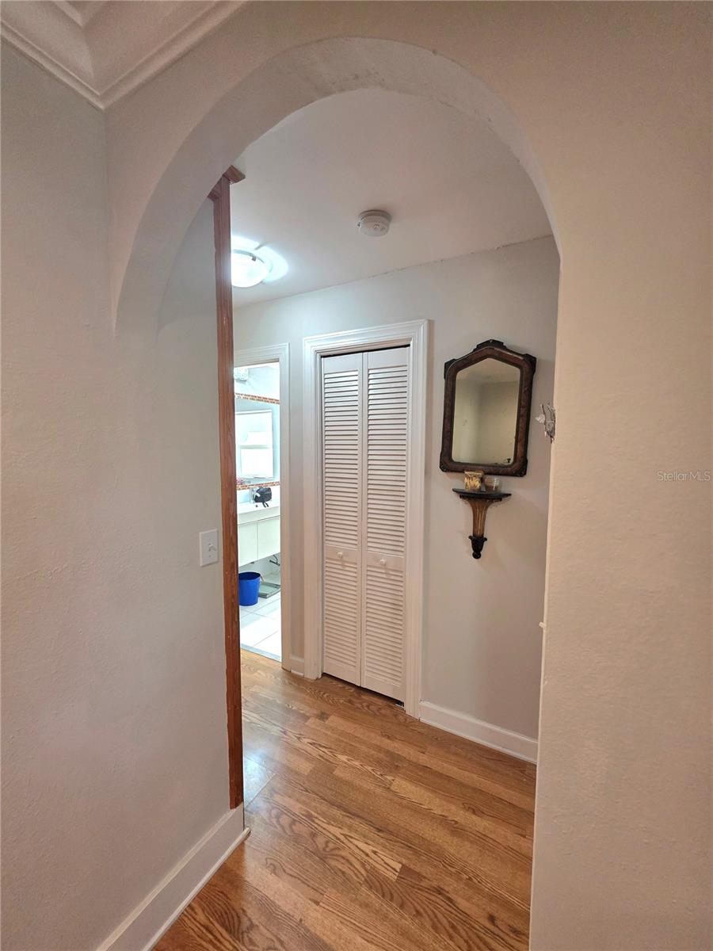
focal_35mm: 13
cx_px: 356
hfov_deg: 89.9
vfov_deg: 106.2
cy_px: 476
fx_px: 357
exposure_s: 1/120
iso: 320
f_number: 1.9
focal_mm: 2.2
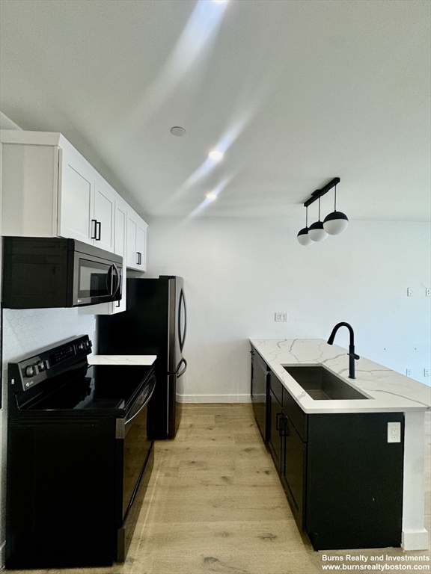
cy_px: 287
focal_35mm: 14
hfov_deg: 85.7
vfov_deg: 102.1
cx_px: 216
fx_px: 232
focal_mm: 2.22
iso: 160
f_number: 2.2
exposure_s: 1/120
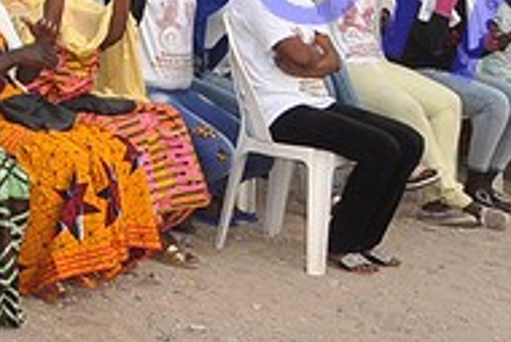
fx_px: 1818
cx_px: -467
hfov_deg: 13.9
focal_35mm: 128
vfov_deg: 9.9
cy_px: -353
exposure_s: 1/200
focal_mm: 18
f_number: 5
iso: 200
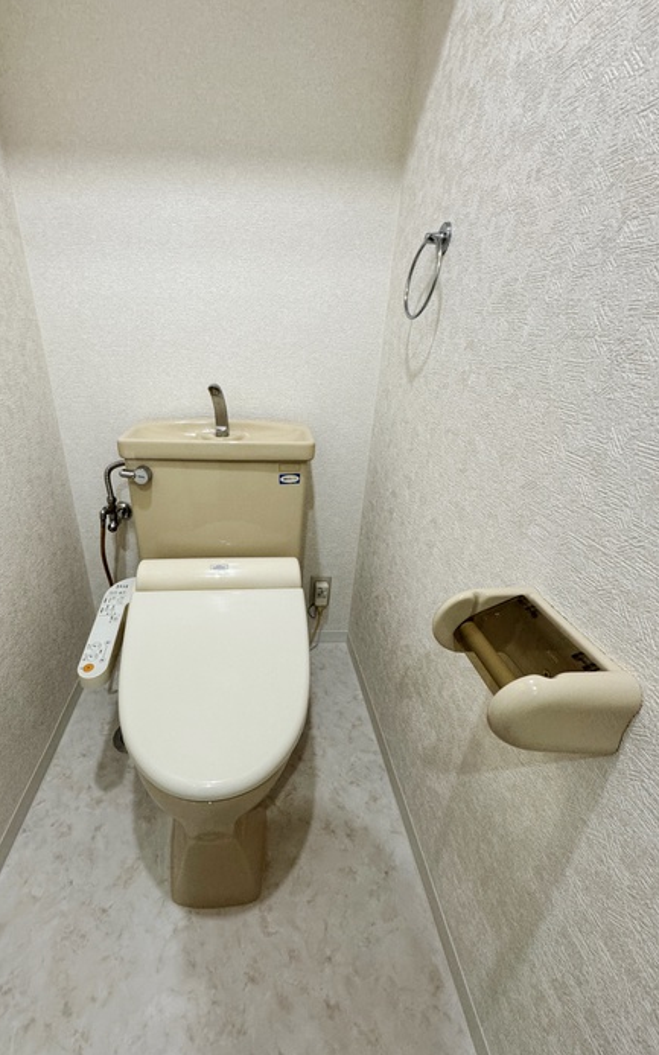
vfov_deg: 101.5
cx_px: 264
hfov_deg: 74.0
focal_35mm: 15
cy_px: 531
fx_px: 431
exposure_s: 1/100
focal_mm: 2.22
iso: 250
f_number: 2.2
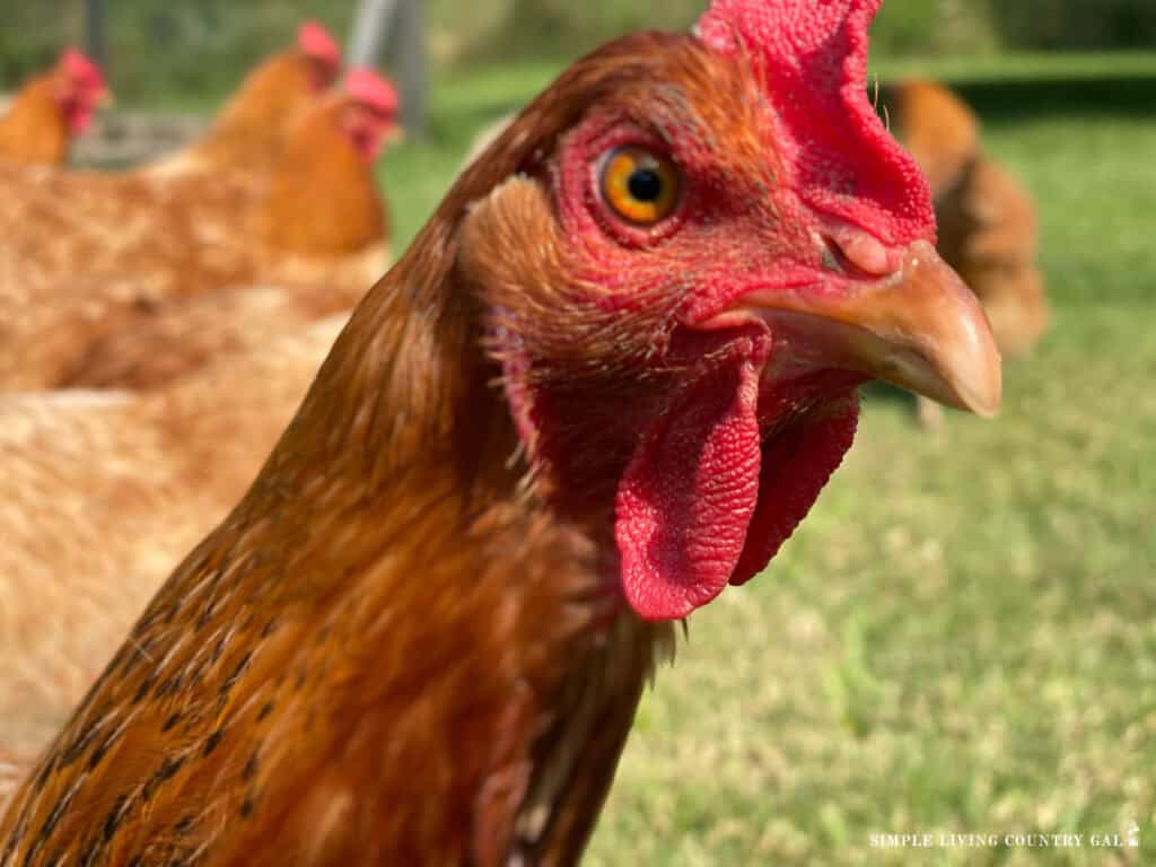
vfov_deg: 28.0
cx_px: 578
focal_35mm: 52
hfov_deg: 36.8
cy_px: 434
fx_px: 1737
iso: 20
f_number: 2
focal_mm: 6
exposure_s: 1/888
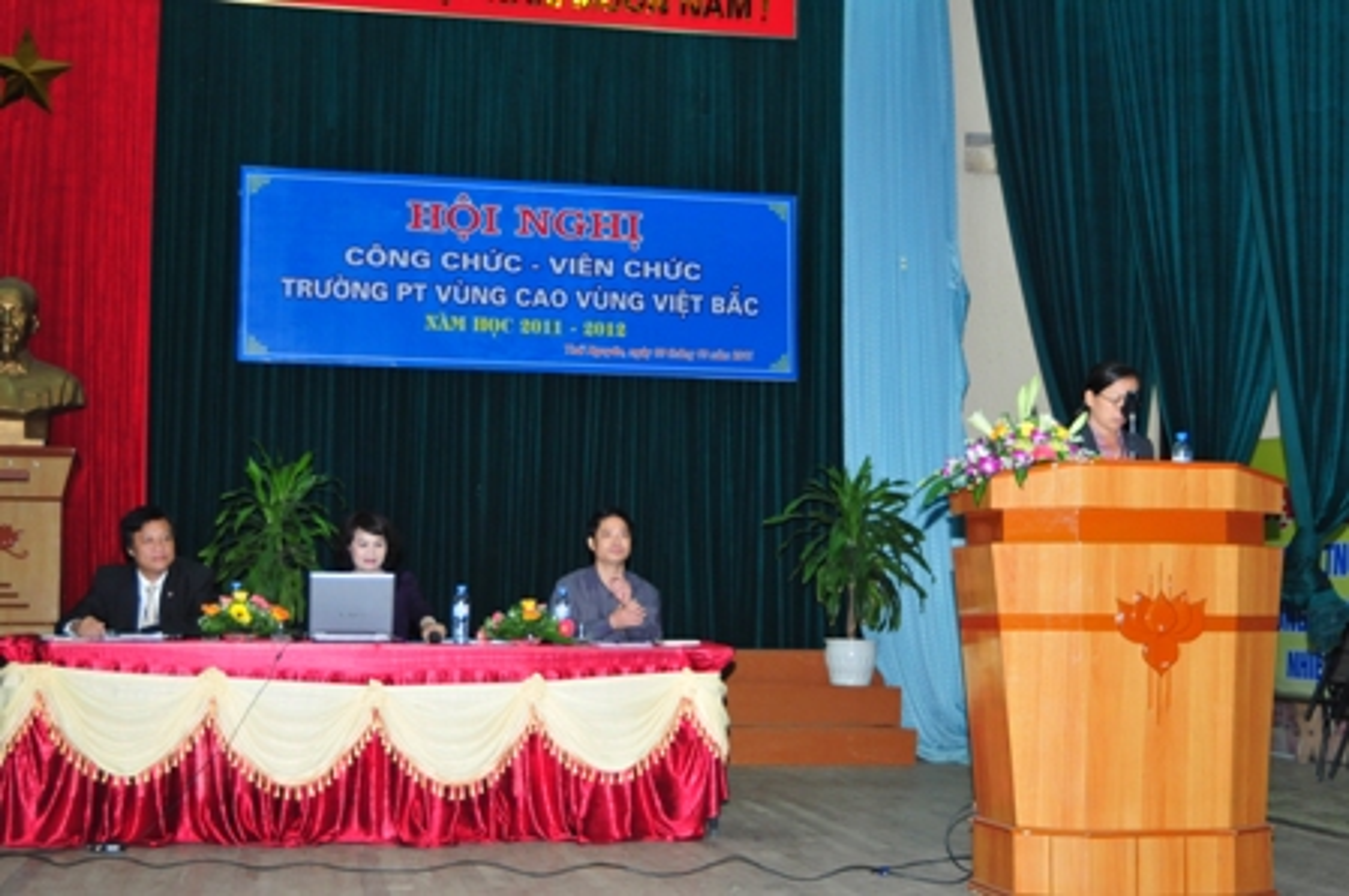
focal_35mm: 51
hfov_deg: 38.9
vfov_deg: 26.4
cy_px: 448
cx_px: 674
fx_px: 1908
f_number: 5
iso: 900
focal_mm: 34
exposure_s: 1/60
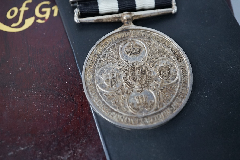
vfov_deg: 29.9
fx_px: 300
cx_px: 120
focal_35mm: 45
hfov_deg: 43.6
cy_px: 80
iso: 1600
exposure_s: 1/100
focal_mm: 30
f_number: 8
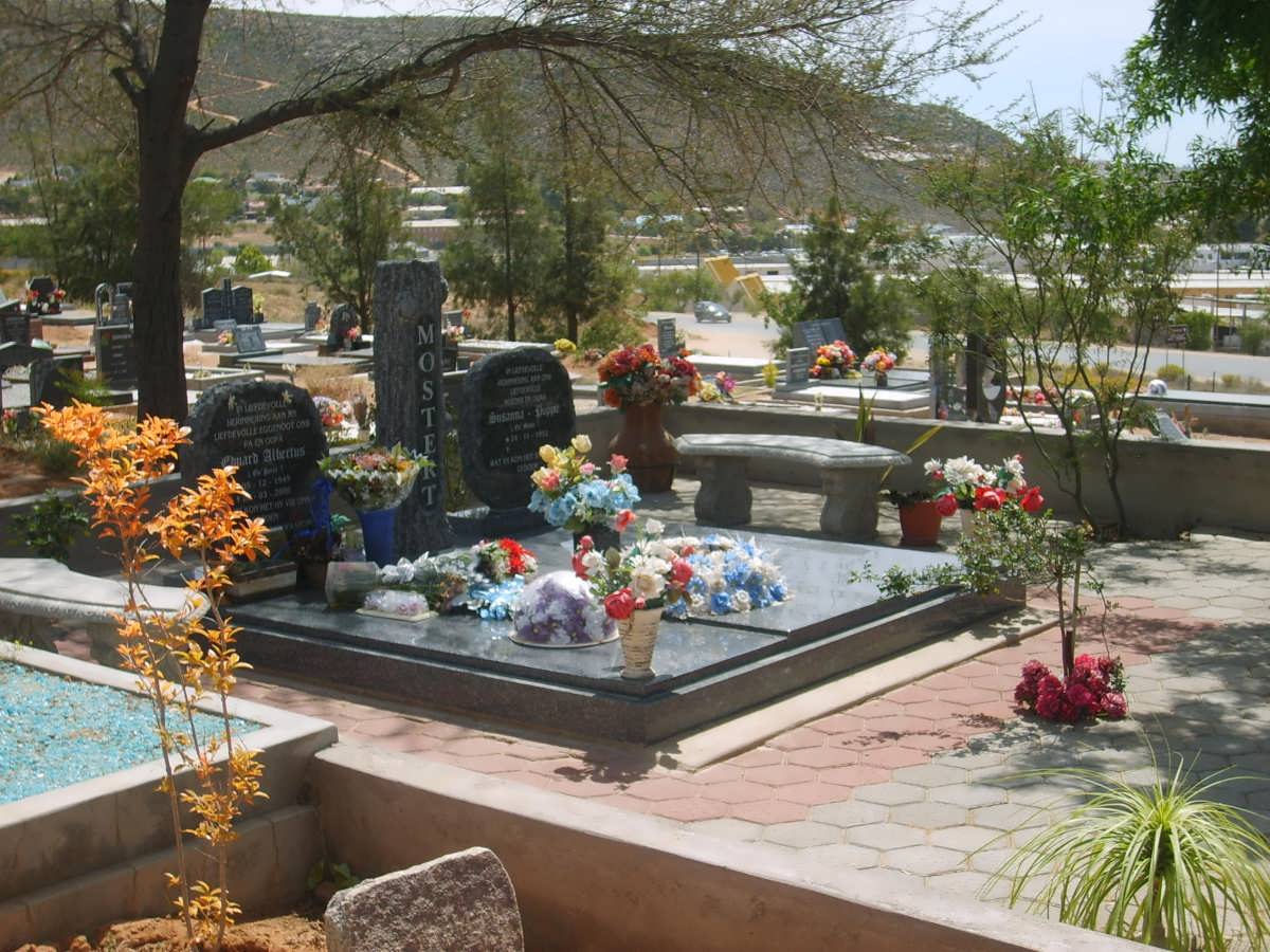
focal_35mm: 52
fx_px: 1908
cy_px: 476
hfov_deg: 36.8
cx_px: 635
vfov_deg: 28.0
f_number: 3.3
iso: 50
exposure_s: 1/750
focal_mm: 8.7
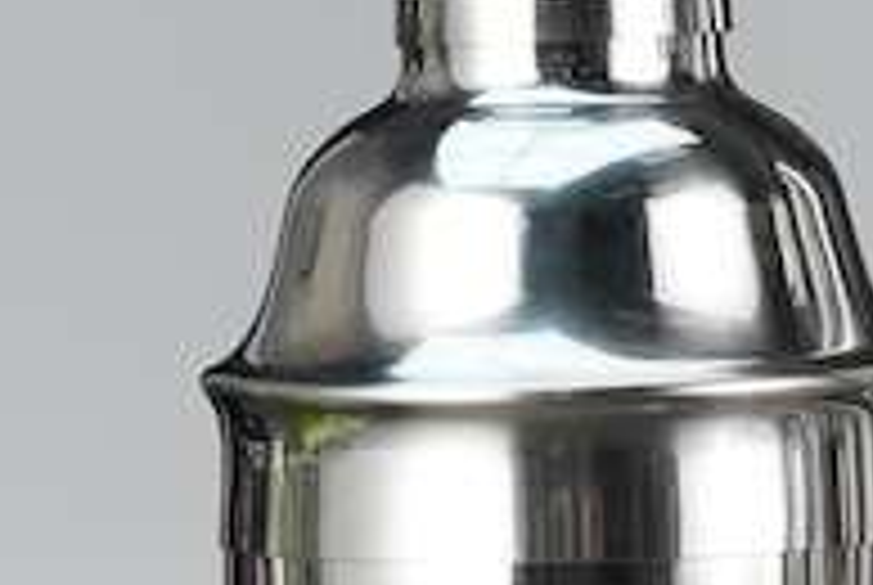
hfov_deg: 4.2
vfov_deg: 2.8
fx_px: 11803
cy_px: 639
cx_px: 693
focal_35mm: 486
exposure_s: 1/30
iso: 100
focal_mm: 70
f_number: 7.1
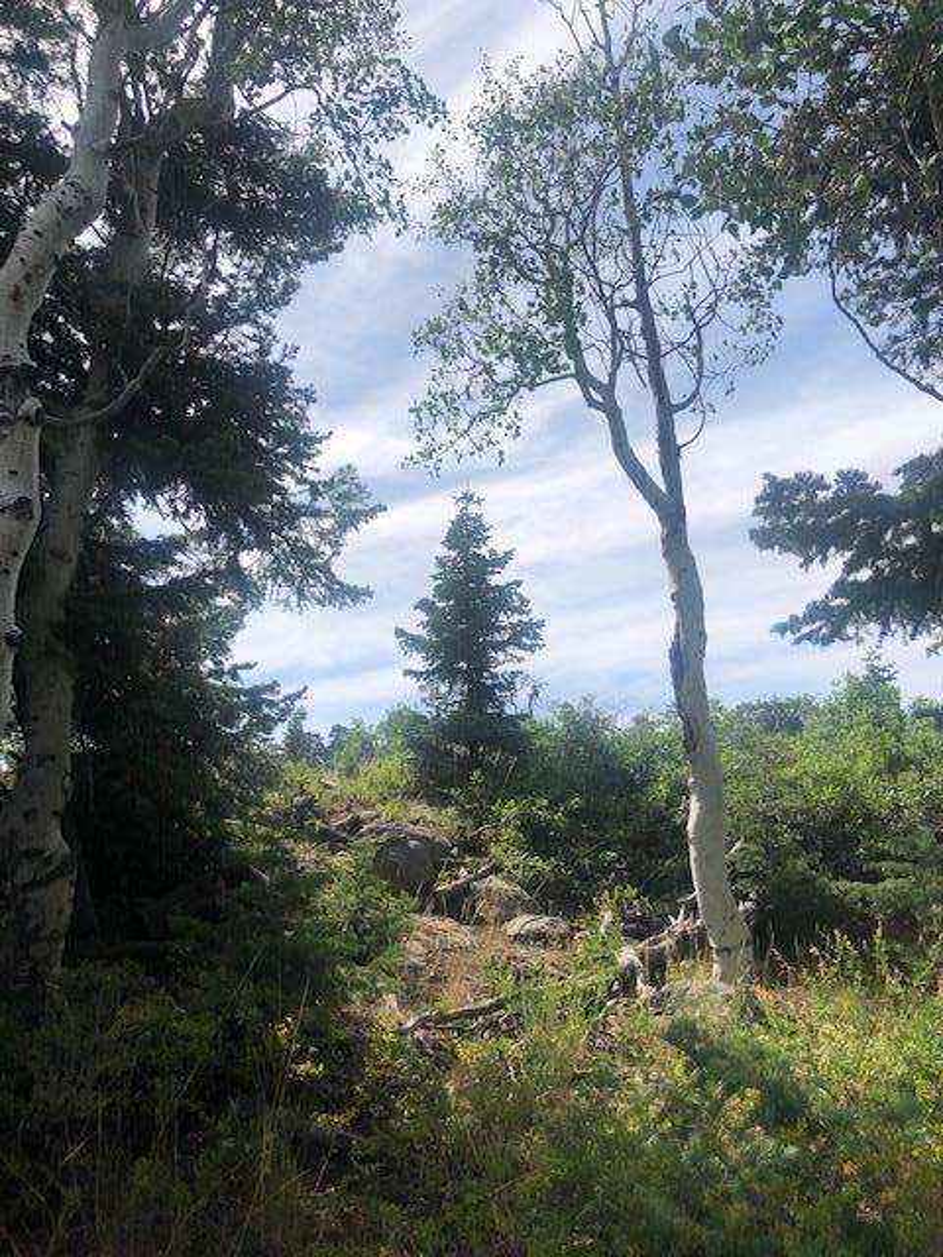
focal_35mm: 28
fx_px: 1017
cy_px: 628
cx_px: 472
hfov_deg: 49.7
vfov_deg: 63.4
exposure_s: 1/3205
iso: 20
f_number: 1.8
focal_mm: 3.99
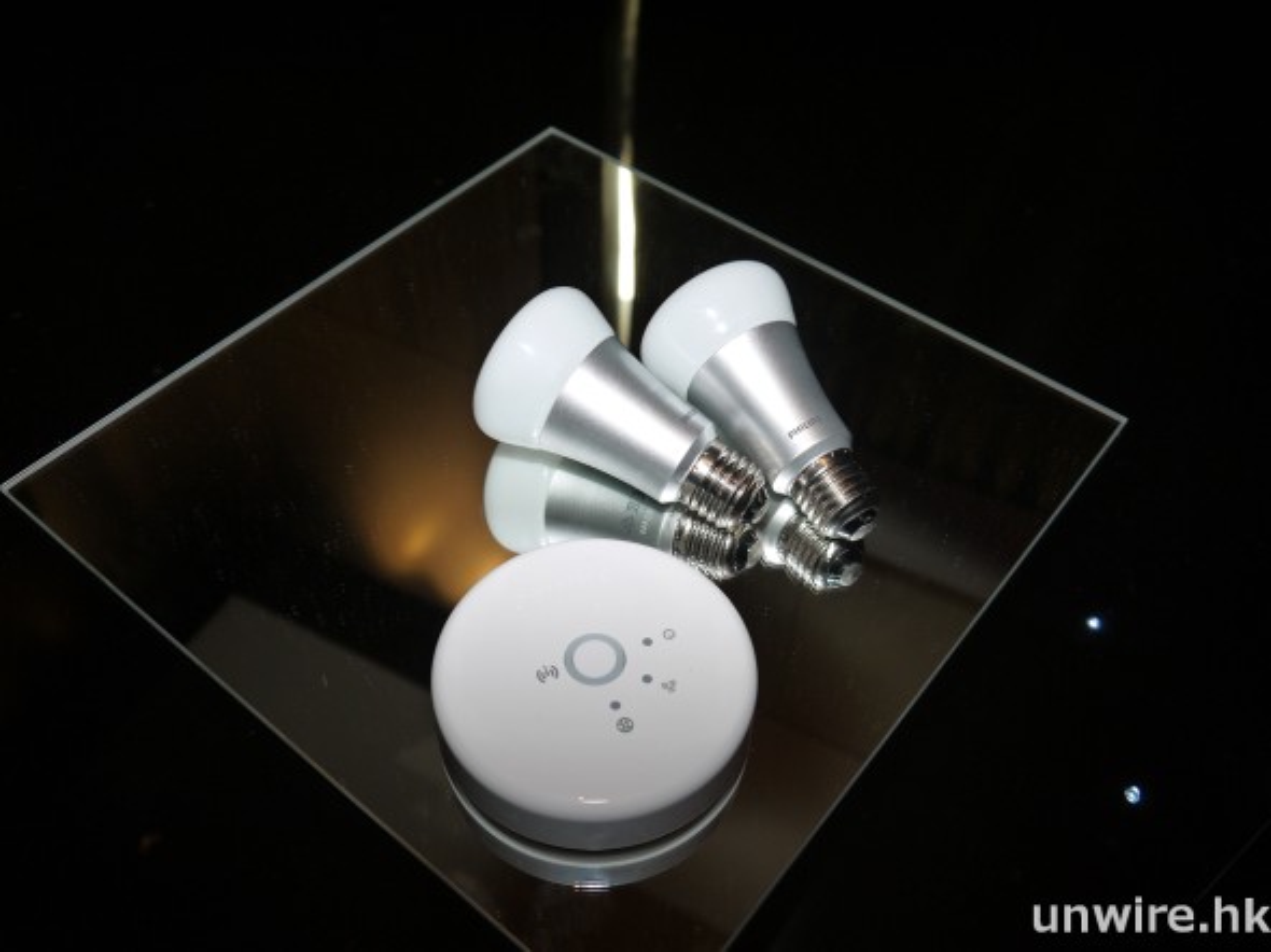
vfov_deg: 41.8
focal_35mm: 34
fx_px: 1248
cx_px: 636
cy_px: 476
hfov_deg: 54.0
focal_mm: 17
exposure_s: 1/125
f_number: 4
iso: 100
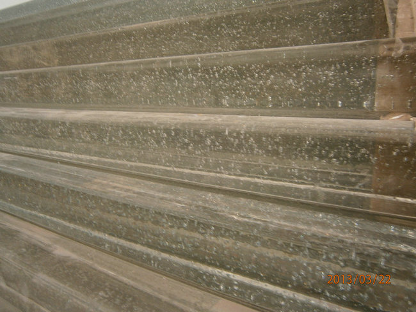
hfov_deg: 67.3
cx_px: 208
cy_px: 156
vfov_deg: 53.1
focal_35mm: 26
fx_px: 313
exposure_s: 1/13
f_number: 2.8
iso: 125
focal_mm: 4.7
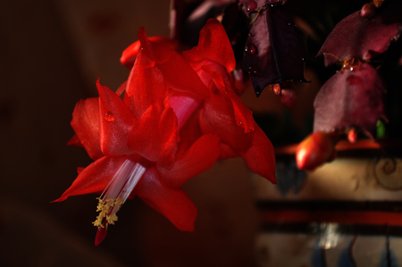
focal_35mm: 82
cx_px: 201
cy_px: 134
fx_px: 920
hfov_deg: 24.6
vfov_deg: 16.5
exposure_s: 1/60
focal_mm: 55
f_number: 5.6
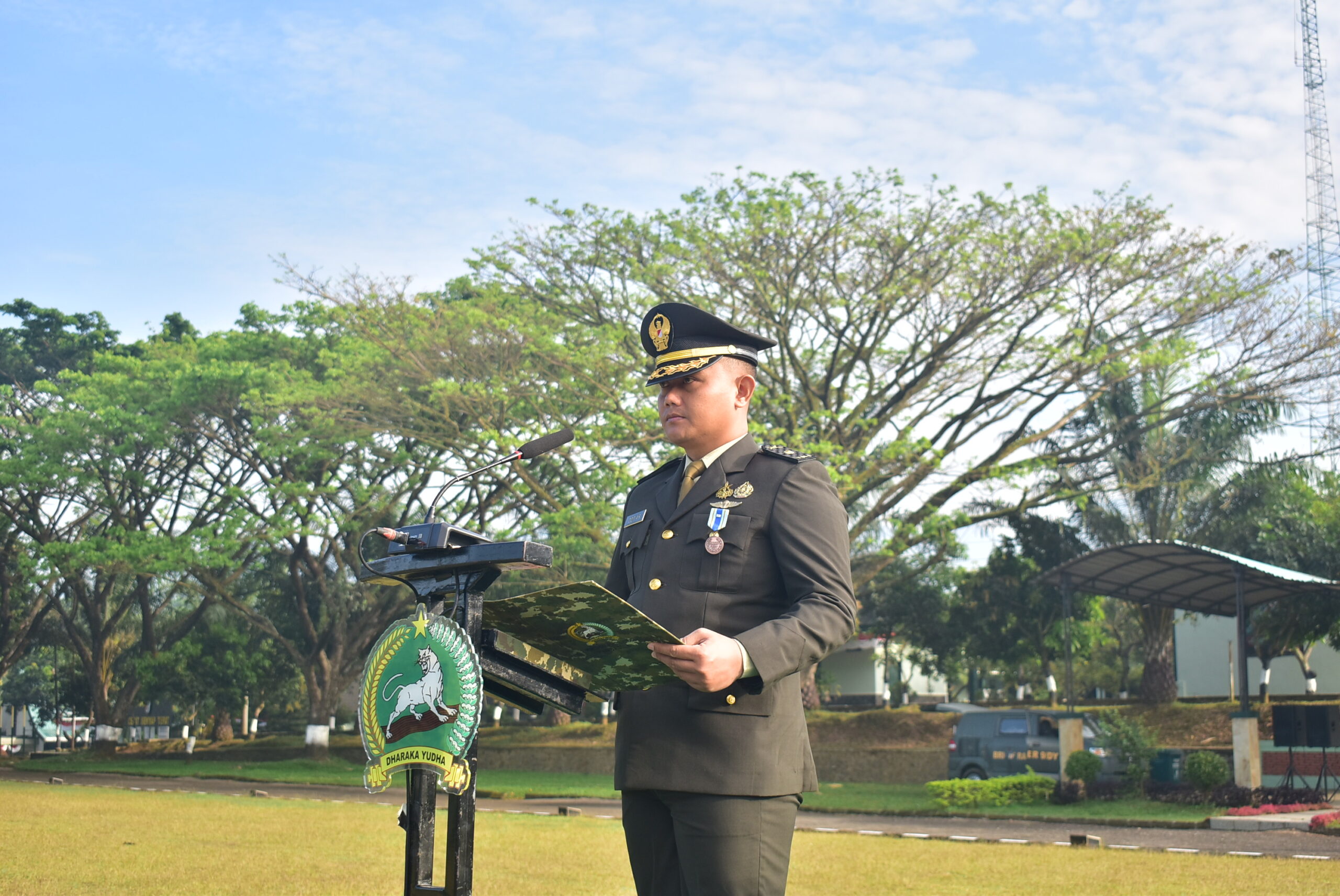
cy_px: 448
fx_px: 1732
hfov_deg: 42.3
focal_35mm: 46
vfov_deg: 29.0
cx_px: 670
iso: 160
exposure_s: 1/320
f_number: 5
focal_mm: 31
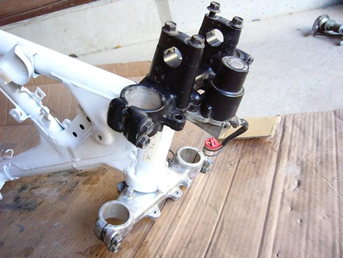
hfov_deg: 52.6
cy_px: 129
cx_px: 172
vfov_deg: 40.7
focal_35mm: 35
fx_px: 347
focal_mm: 5.8
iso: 200
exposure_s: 1/30
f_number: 2.8
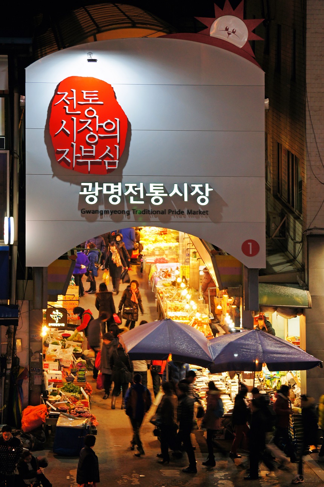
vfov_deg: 15.2
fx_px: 1826
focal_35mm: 135
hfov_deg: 10.1
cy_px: 244
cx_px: 162
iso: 200
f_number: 5.6
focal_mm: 90
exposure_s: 1/13
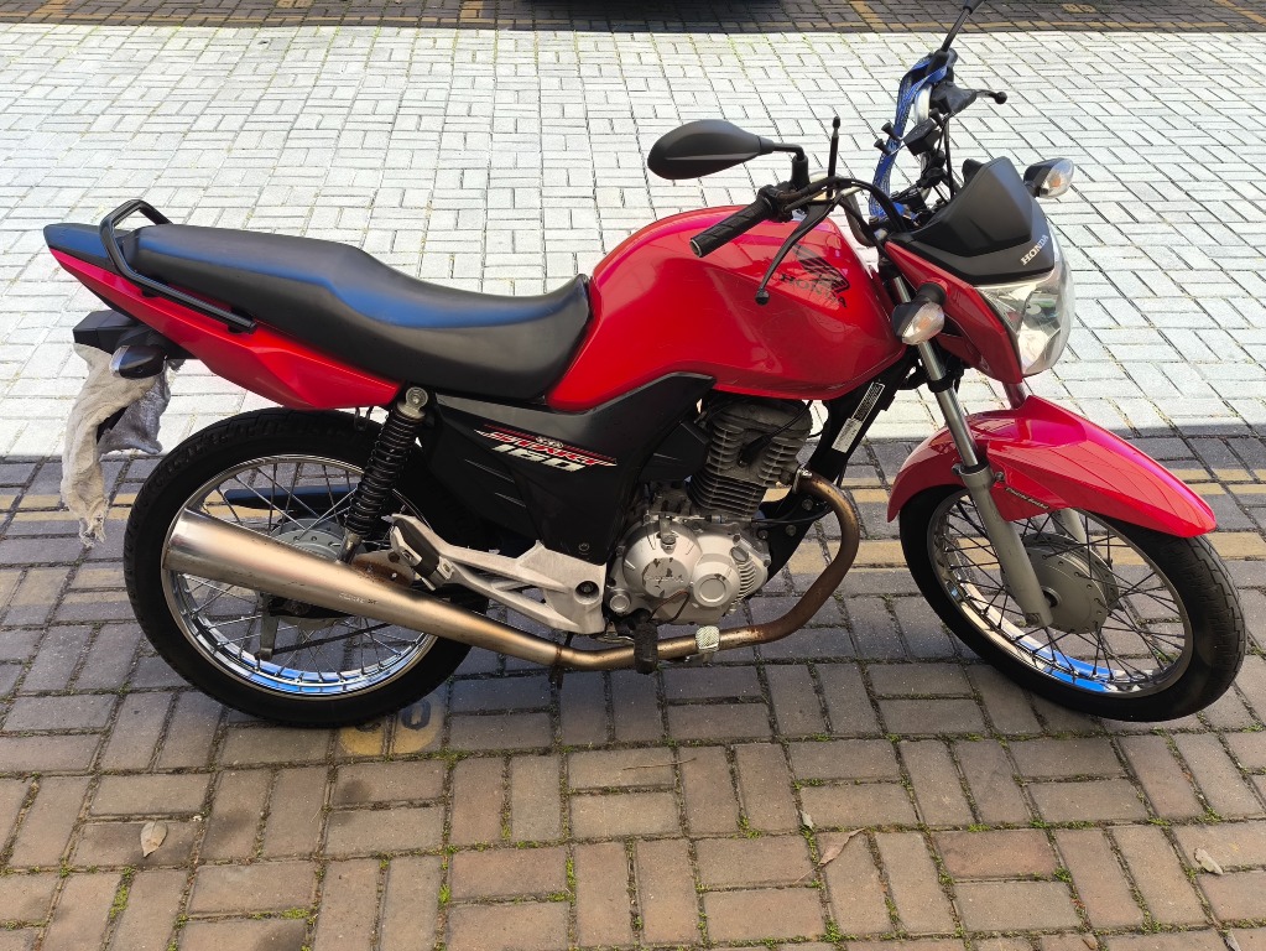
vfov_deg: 44.2
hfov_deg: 56.8
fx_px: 1171
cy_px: 476
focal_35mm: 32
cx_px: 633
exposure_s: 1/398
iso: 50
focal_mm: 4.71
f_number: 1.7
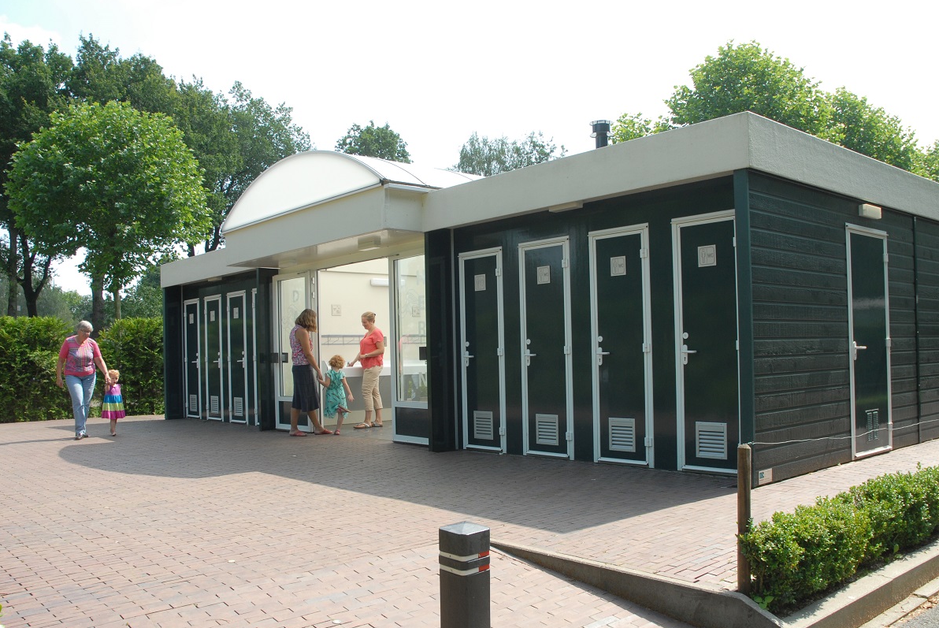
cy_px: 328
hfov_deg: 63.6
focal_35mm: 29
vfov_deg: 45.0
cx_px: 466
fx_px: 757
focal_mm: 18
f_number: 6.3
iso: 200
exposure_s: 1/180
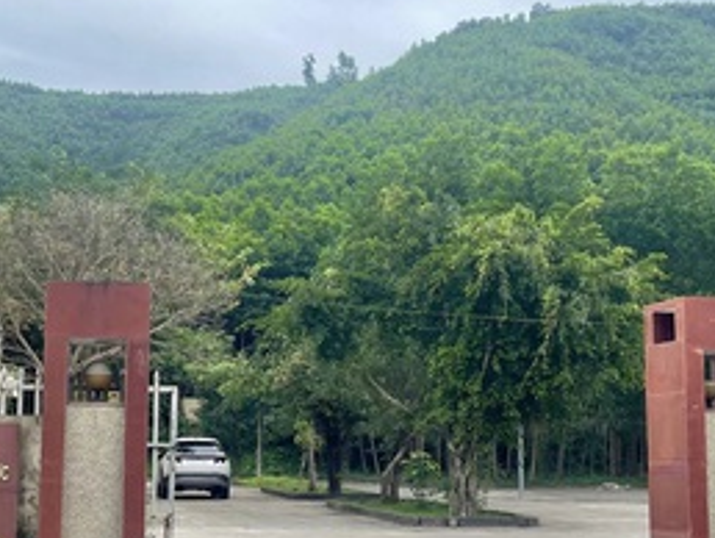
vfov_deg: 23.7
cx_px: 305
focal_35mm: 62
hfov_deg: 31.1
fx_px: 1282
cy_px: 266
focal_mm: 5.1
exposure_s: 1/901
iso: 32
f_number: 1.6
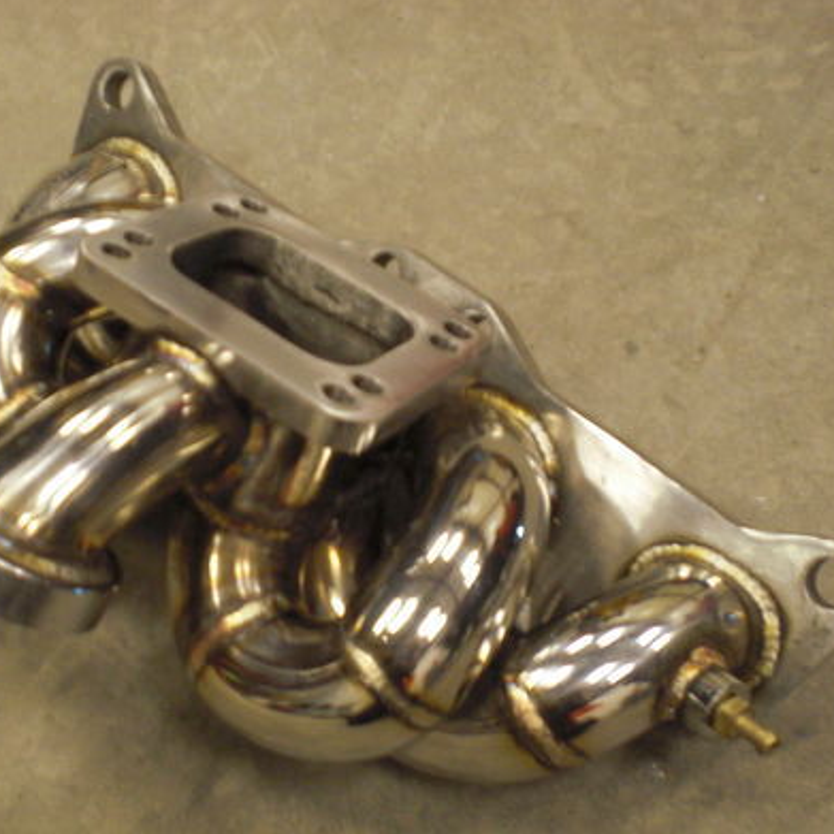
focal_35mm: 55
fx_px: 1499
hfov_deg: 30.9
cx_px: 277
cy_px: 461
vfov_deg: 31.1
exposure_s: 1/20
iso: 200
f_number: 3.1
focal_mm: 6.3
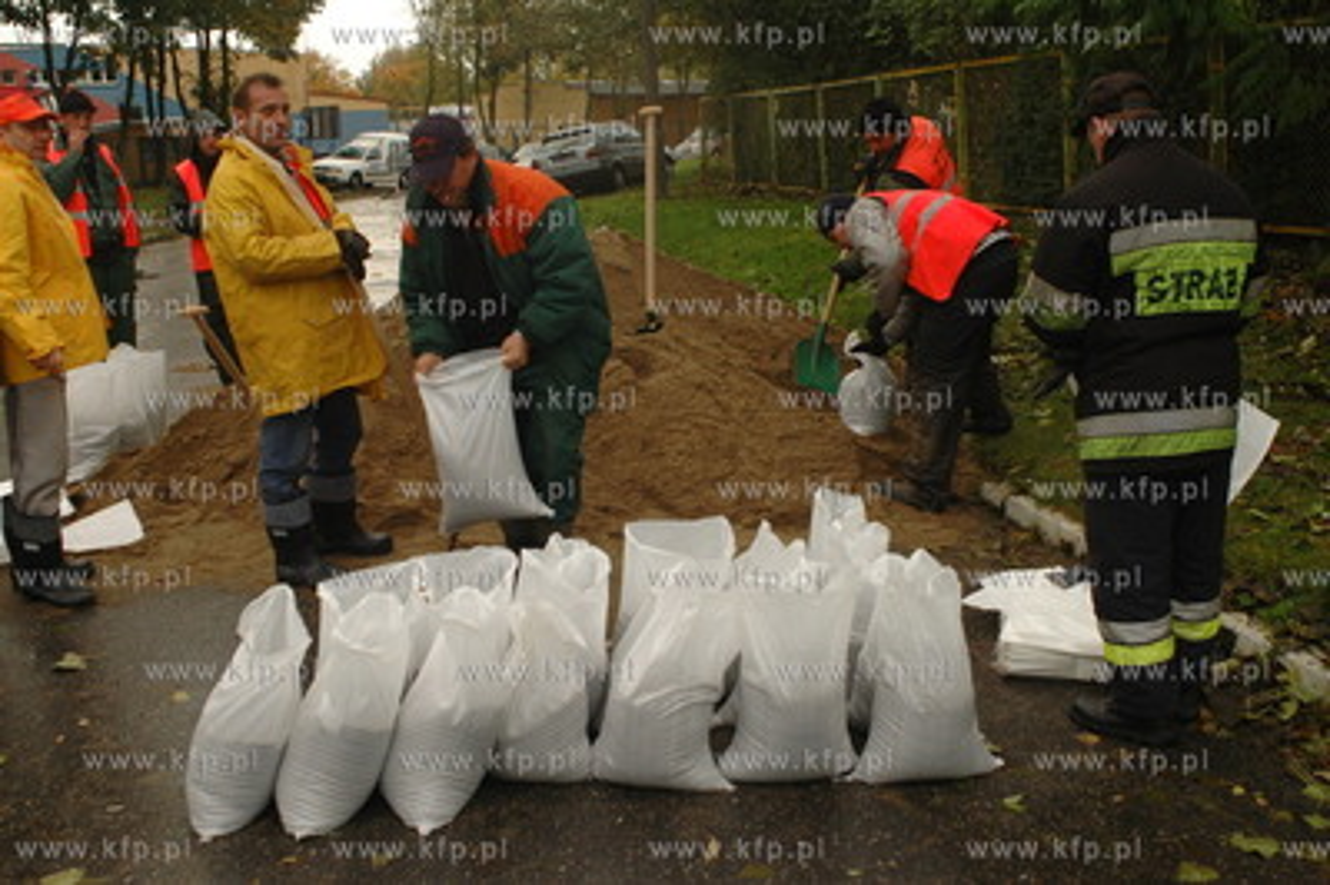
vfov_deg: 36.8
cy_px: 442
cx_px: 665
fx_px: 1329
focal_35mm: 36
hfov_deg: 53.2
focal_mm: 24
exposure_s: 1/100
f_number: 5.6
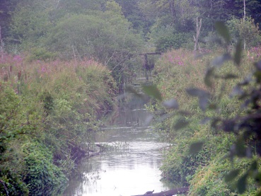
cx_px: 130
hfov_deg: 6.3
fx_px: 2368
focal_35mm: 314
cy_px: 98
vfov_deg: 4.7
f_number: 4
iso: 68
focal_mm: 52.2
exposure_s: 1/80
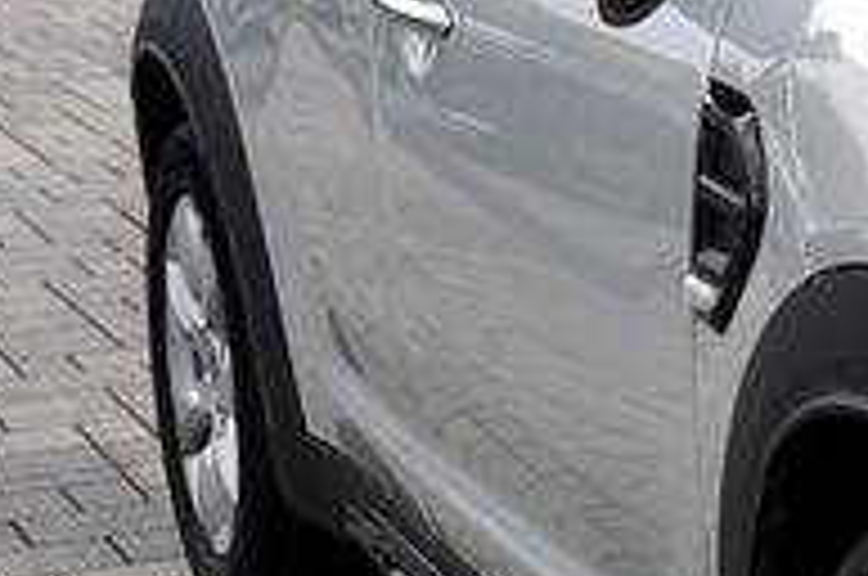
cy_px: 299
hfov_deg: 11.8
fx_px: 3827
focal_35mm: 159
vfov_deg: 8.6
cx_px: 1628
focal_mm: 30
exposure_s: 1/100
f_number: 5
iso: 100
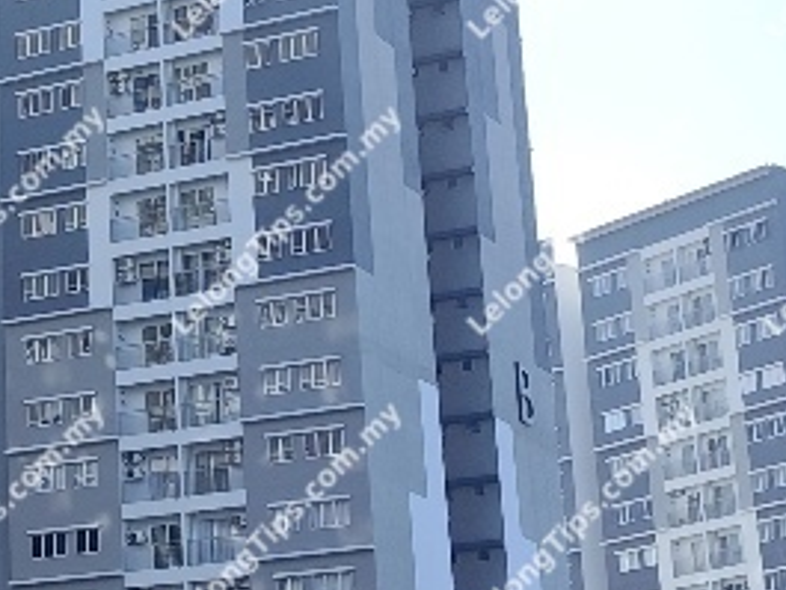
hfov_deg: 16.6
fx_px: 2453
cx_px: -389
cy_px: -25
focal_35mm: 108
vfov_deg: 13.5
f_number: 1.65
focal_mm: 6.19
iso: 50
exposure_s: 1/1282
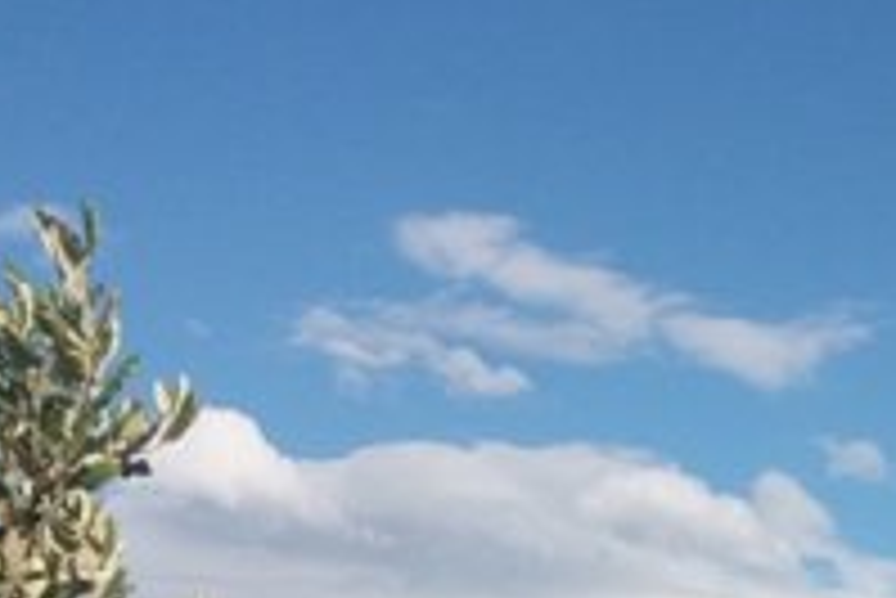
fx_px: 2516
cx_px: 919
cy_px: 980
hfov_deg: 19.5
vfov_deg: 12.7
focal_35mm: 101
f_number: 1.9
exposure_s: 1/1703
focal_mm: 3.7
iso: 64
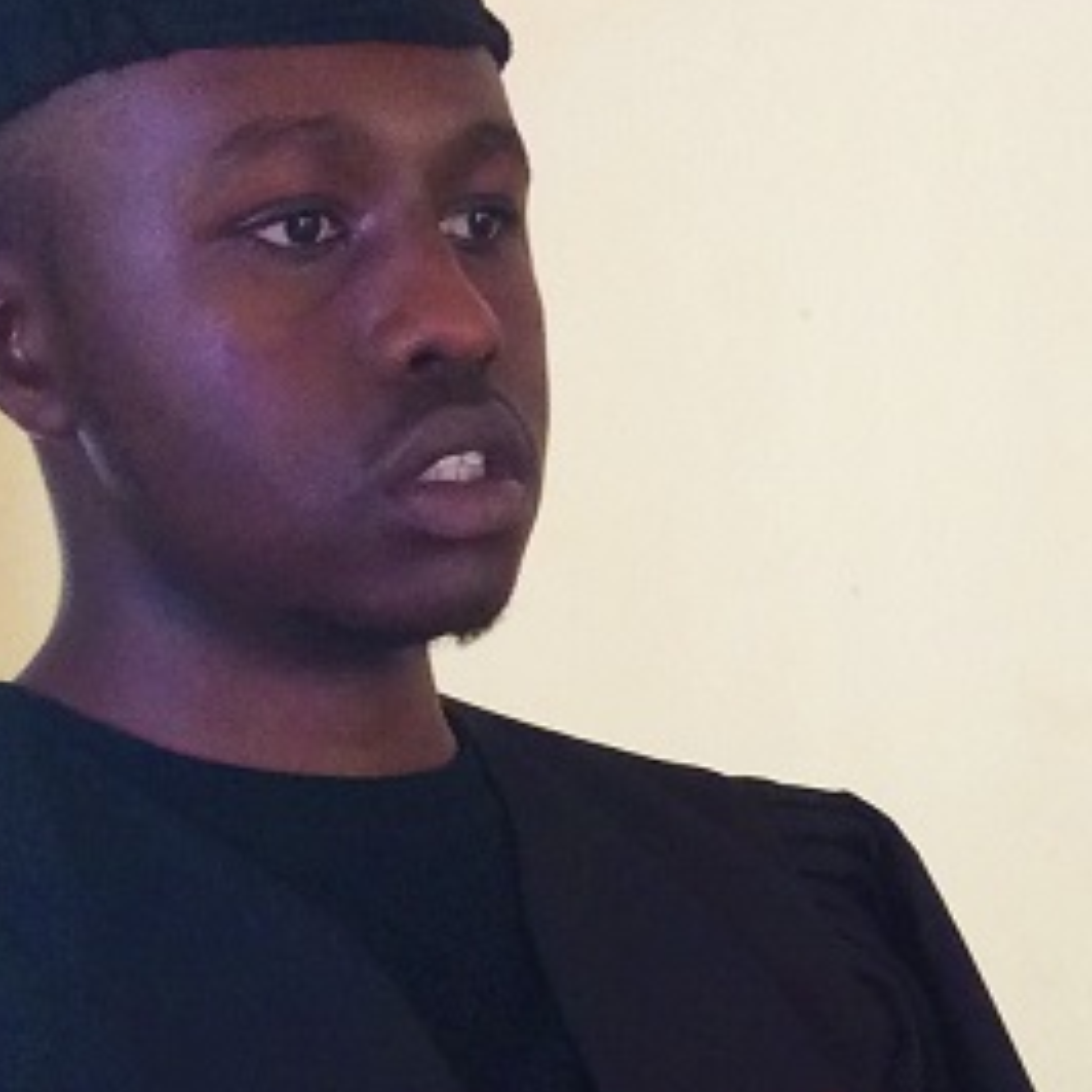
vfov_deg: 16.2
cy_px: 981
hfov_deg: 16.0
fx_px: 3783
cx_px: 1141
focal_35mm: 106
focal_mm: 3.3
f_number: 2.4
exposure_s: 1/24
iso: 100
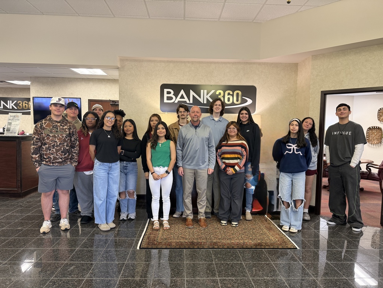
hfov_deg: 71.6
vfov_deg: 56.8
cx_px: 192
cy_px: 144
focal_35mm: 24
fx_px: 266
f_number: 1.78
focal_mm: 6.76
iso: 200
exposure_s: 1/60
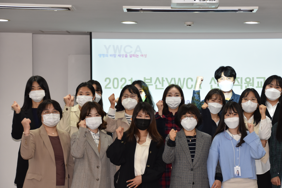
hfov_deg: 15.2
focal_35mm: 135
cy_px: 104
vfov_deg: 10.2
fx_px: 1057
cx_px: 176
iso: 720
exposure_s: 1/125
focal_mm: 70
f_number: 5.6
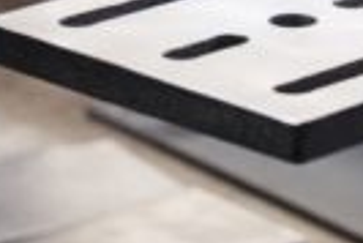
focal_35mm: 298
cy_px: -3
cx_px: 516
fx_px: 3008
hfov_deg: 6.8
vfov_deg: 4.6
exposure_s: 1/100
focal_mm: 63
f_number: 4
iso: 800
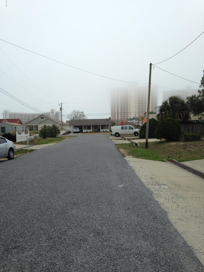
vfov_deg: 55.4
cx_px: 102
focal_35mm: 33
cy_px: 136
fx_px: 259
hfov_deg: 42.9
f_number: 2.4
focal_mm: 4.12
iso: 50
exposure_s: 1/471
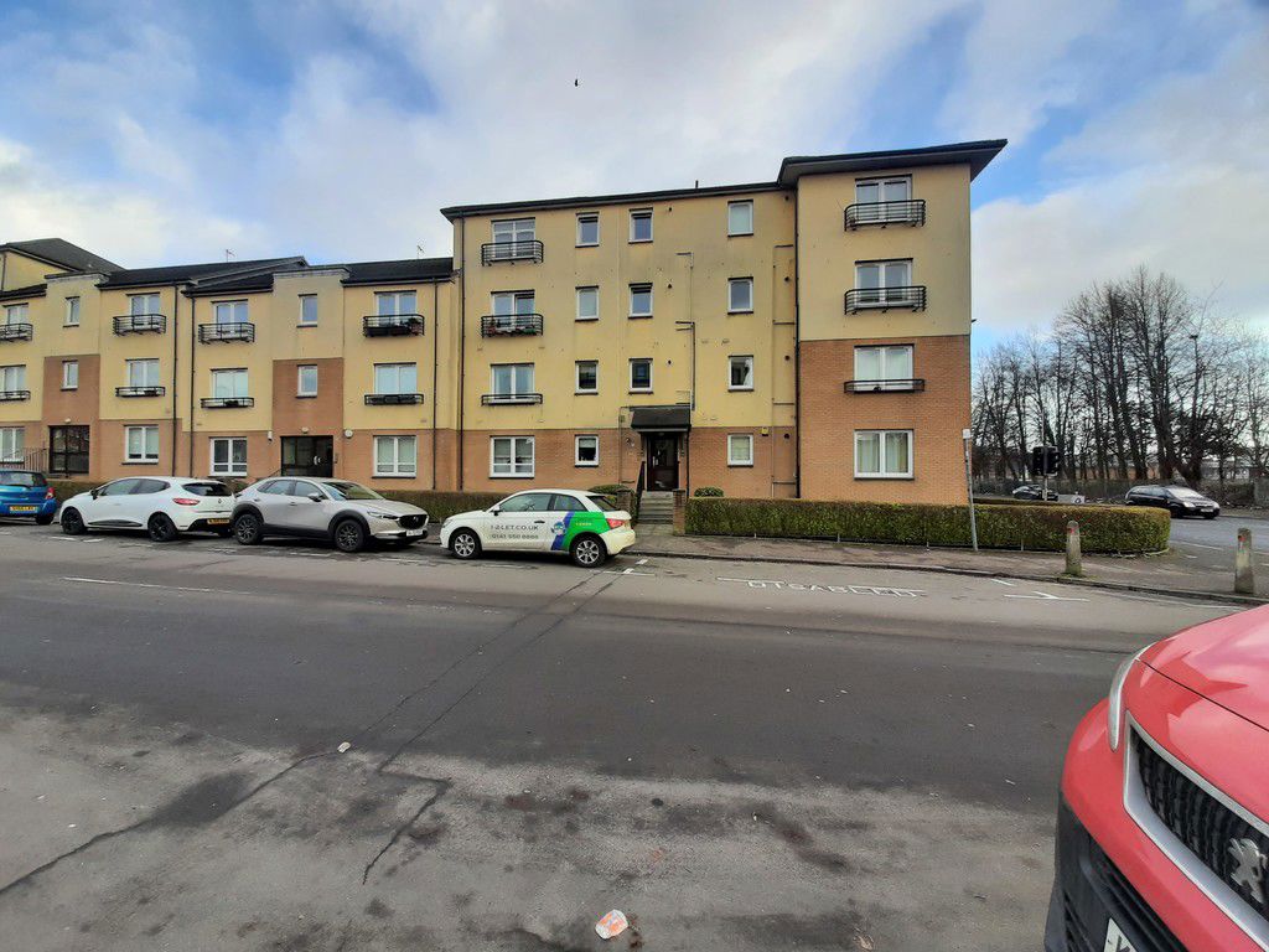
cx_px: 634
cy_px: 476
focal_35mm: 13
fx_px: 477
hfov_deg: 106.2
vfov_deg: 89.9
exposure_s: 1/186
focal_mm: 1.42
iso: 40
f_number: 2.2
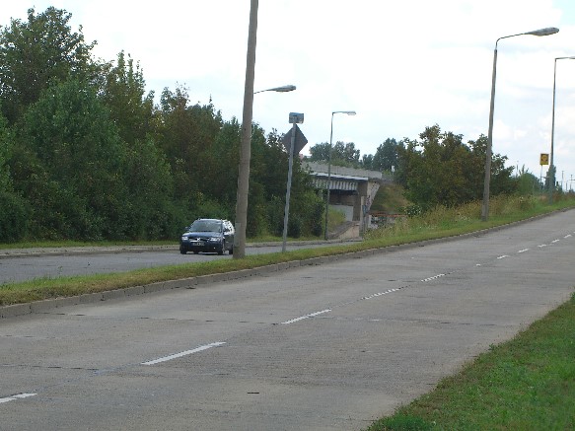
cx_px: 288
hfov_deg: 17.3
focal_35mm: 114
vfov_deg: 13.0
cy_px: 216
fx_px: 1893
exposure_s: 1/200
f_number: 5.1
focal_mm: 23.7
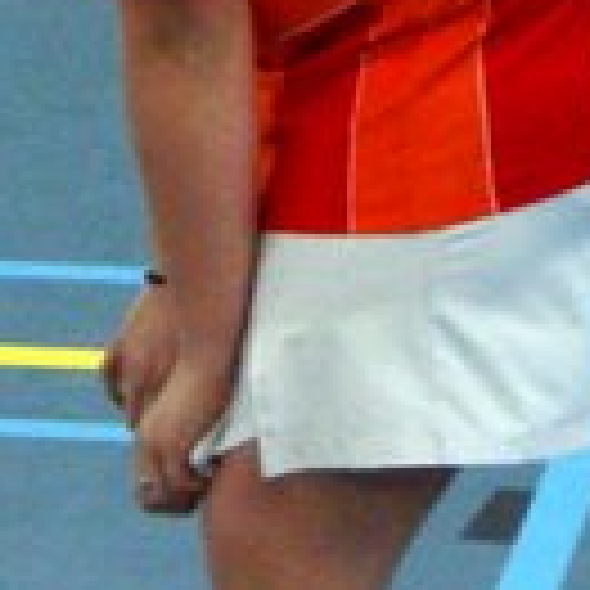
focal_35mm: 698
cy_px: 290
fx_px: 13460
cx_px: -1049
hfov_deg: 2.5
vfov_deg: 2.5
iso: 800
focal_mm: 60
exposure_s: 1/100
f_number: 5.6
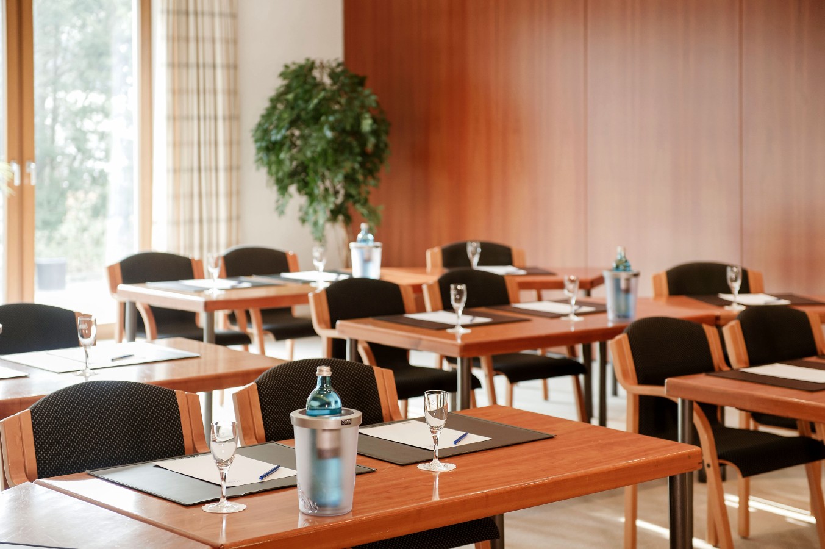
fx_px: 1603
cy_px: 274
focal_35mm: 70
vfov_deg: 19.4
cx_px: 412
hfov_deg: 28.9
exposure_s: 1/50
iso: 800
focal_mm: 70
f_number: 3.5
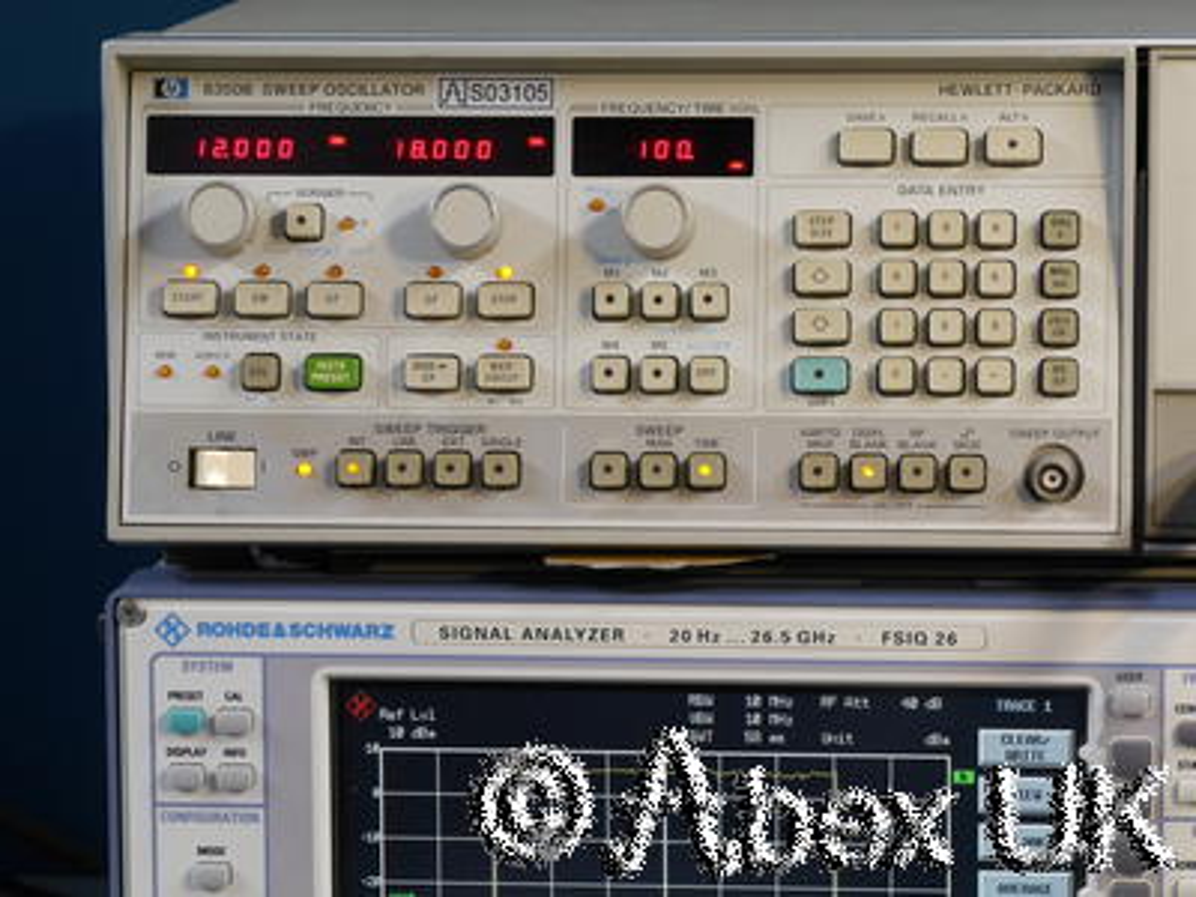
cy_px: 448
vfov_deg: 9.2
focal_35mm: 162
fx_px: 5597
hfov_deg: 12.2
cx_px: 598
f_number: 13
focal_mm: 81
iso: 400
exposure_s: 1/2.5
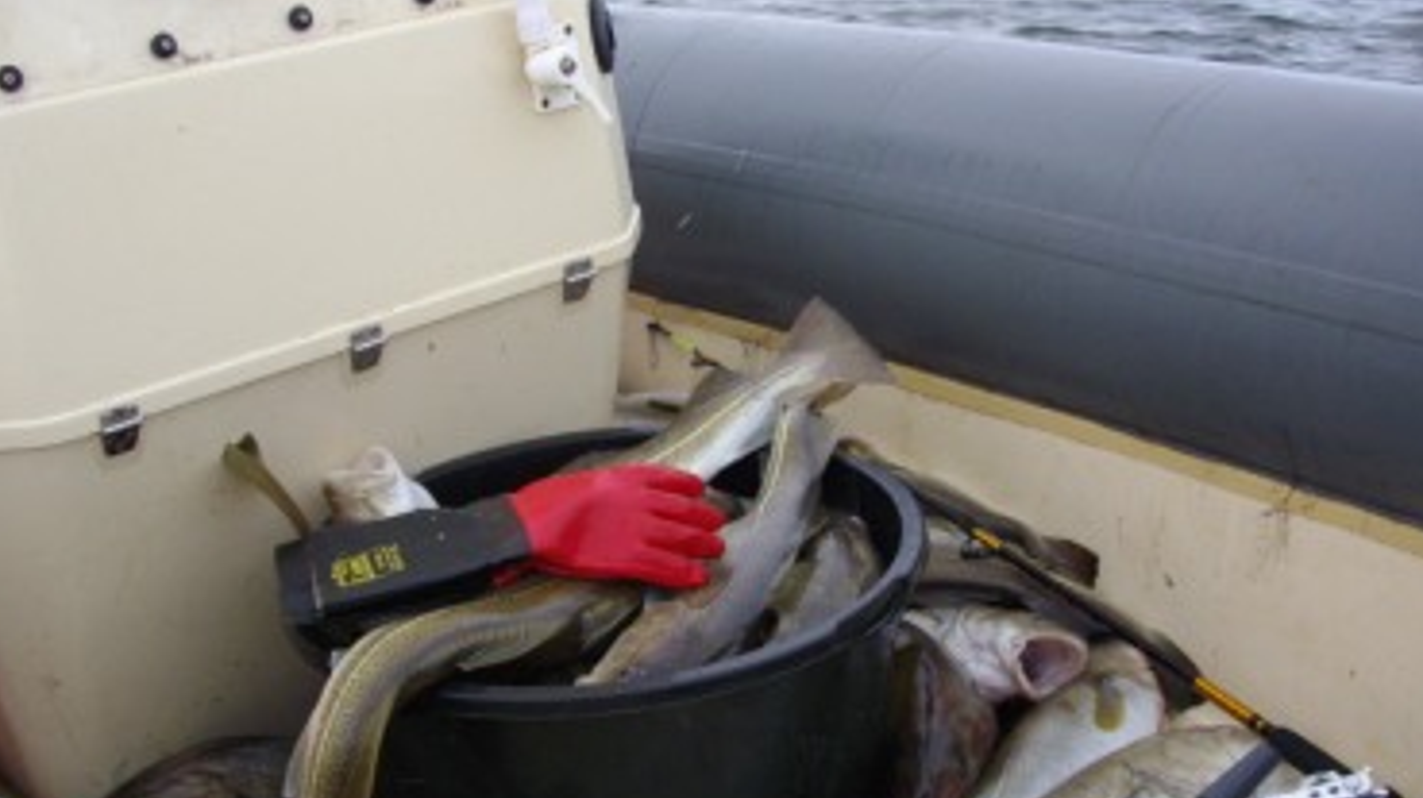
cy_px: 517
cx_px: 764
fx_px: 1848
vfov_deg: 24.3
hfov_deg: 42.1
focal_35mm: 49
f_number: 2.8
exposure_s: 1/125
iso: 129
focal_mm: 6.2
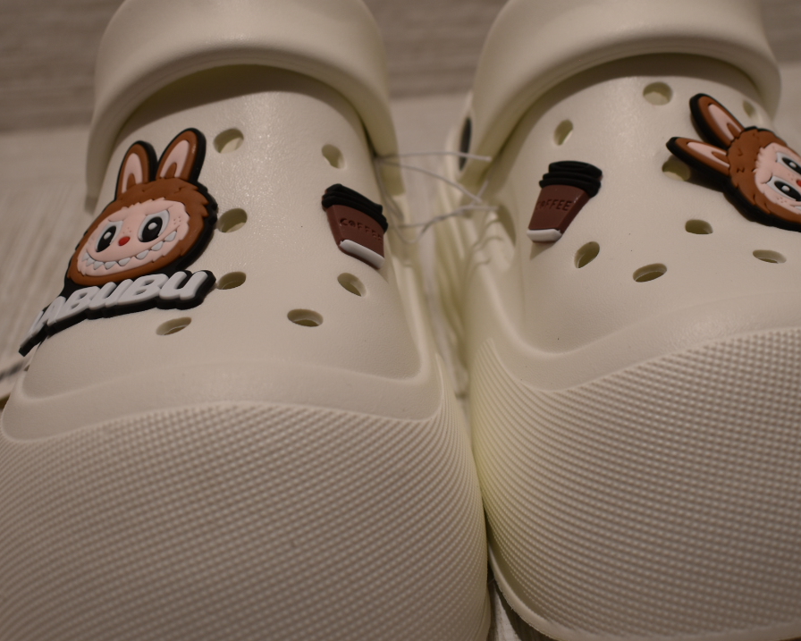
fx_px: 1328
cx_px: 468
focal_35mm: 56
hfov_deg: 33.5
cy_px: 326
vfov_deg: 27.1
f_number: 4
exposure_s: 1/25
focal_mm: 22
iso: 100
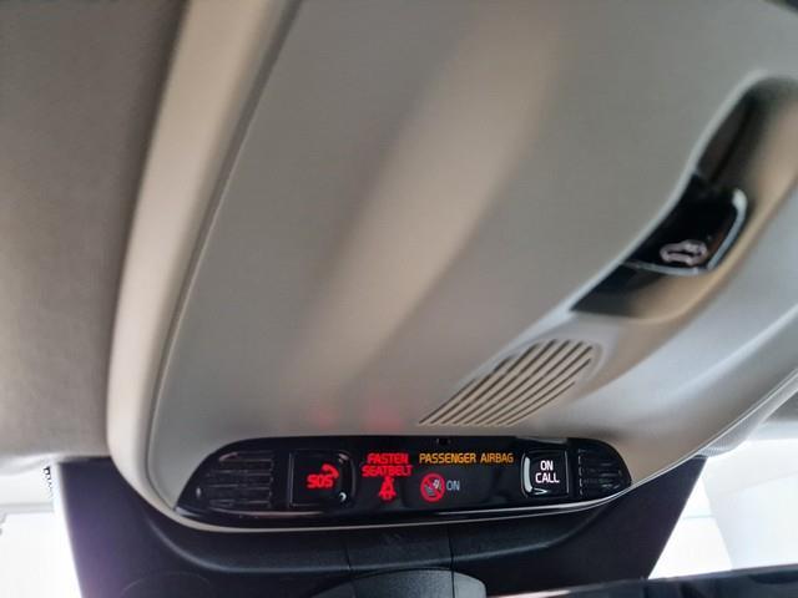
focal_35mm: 23
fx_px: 530
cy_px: 299
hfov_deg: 73.9
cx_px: 399
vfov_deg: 58.9
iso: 640
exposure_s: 1/50
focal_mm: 5.4
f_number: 1.8
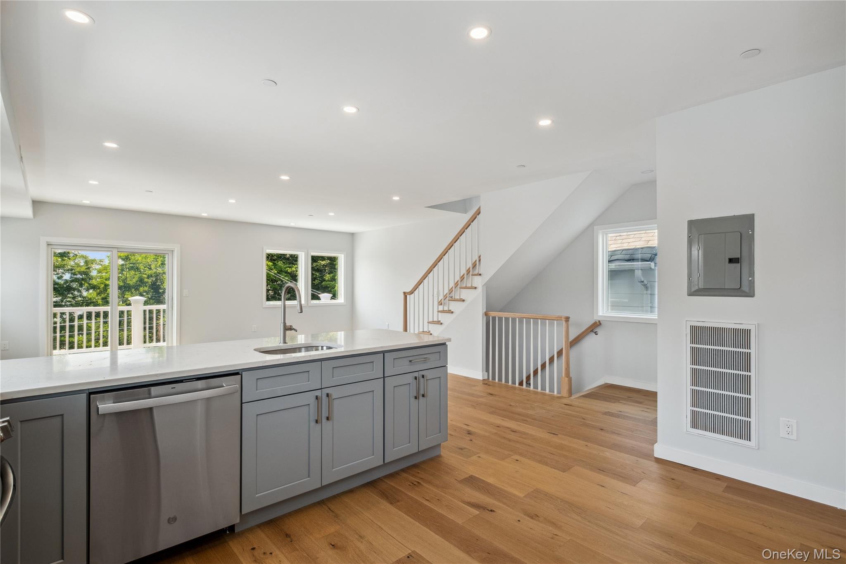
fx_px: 376
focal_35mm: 16
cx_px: 423
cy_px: 282
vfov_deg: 73.7
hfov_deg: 96.7
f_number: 9
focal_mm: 10.5
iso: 320
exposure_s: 1/10
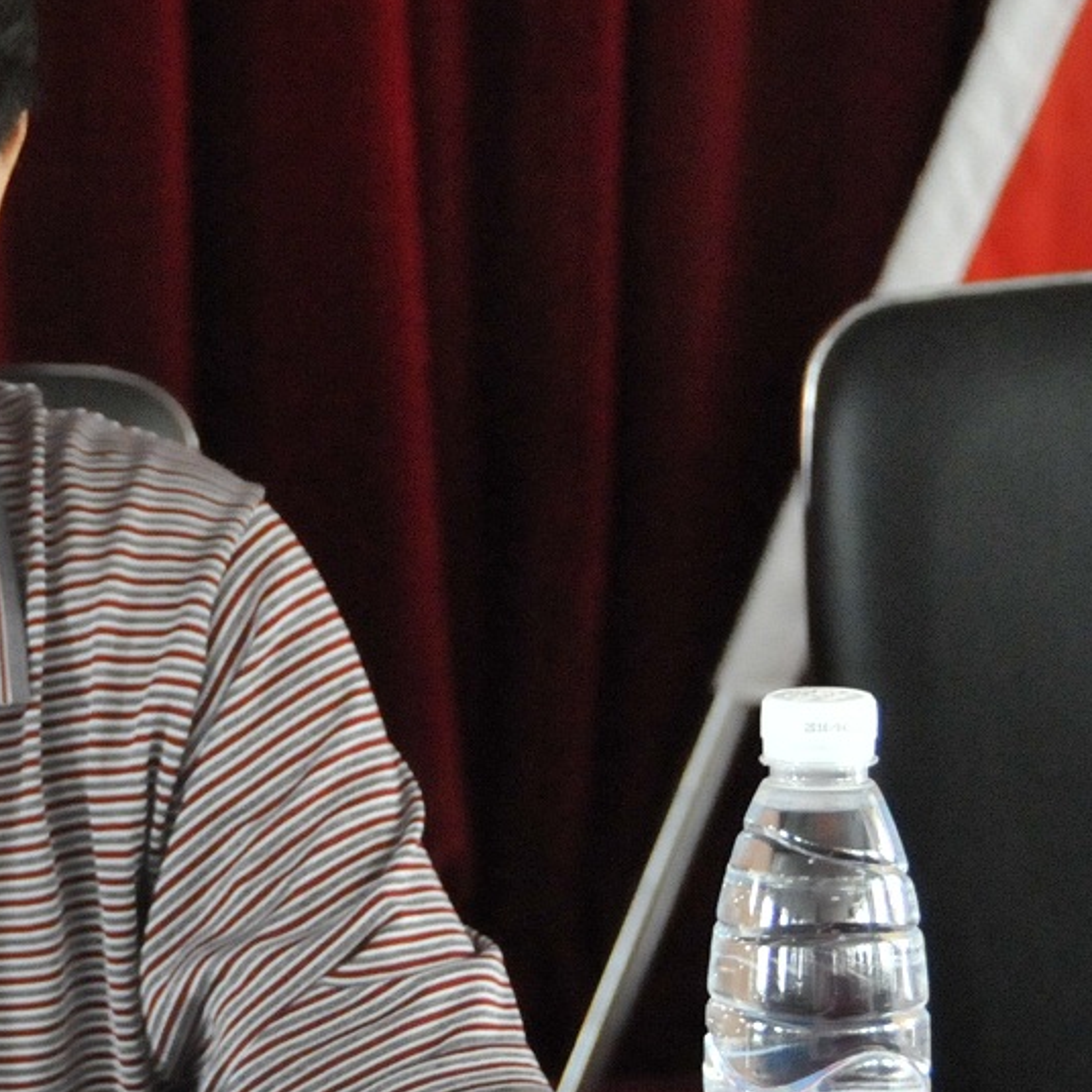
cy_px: 656
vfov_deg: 9.2
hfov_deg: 9.1
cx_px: -169
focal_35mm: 191
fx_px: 6817
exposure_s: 1/60
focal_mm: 50
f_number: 4.8
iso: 3200
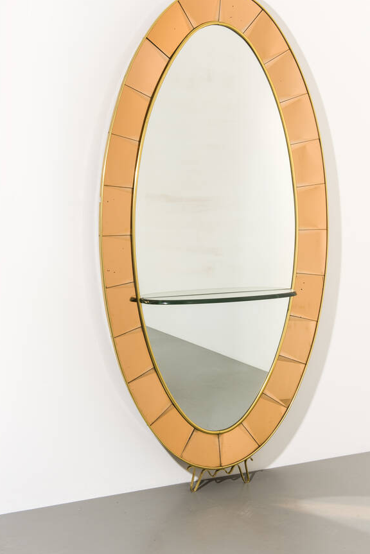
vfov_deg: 36.2
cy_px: 244
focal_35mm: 55
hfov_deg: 24.6
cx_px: 222
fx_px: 847
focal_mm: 44
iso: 160
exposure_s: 1/200
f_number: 13
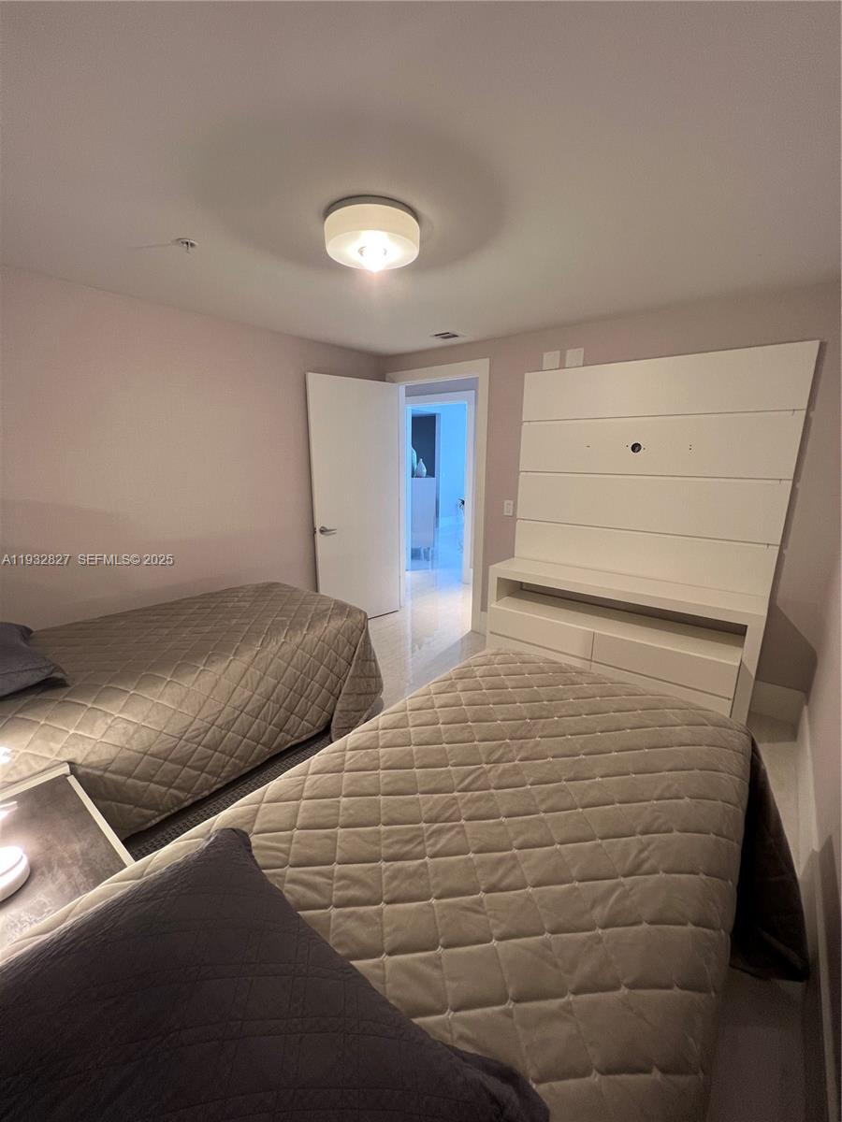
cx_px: 421
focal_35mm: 13
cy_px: 561
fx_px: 422
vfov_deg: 106.2
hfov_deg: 89.9
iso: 160
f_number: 1.8
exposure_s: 1/60
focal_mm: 1.57
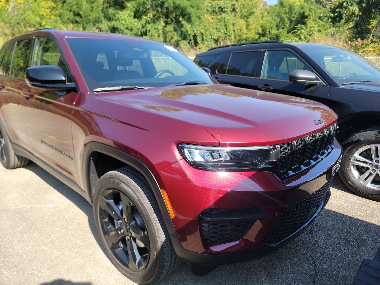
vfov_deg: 56.8
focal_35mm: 24
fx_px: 263
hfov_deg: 71.6
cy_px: 142
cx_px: 190
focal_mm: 6.7
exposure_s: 1/290
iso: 50
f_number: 1.8
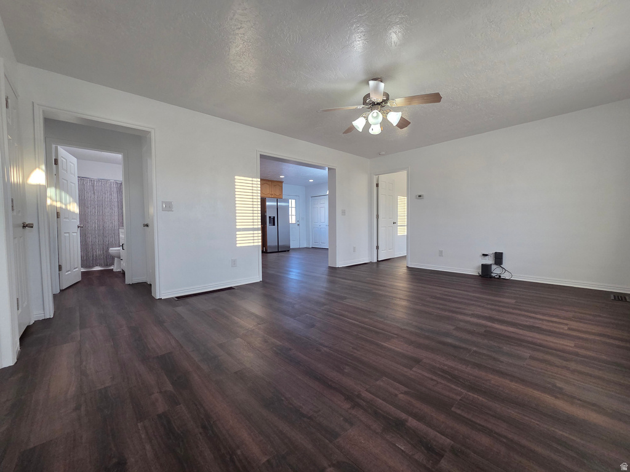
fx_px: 237
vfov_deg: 89.9
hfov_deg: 106.2
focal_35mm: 13
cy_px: 236
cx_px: 315
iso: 200
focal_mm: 2.2
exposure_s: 1/120
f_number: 2.2
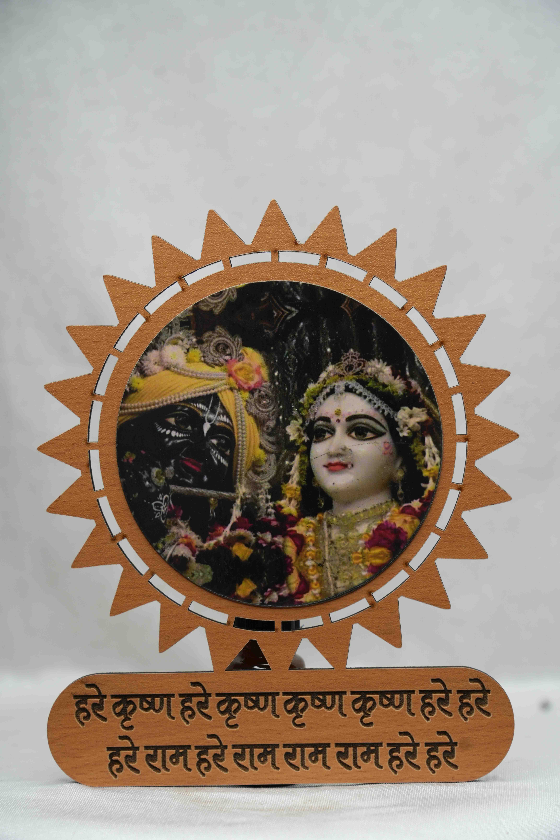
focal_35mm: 86
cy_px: 420
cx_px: 280
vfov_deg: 23.6
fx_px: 2007
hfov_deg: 15.9
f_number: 5.6
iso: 200
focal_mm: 86
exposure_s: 1/60
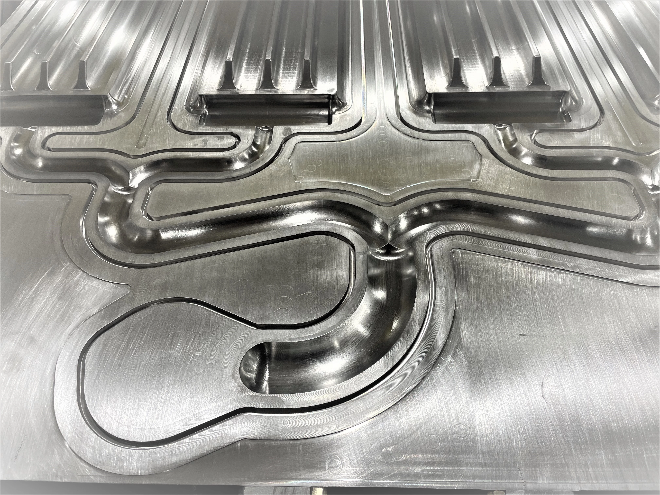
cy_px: 248
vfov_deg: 53.1
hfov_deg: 67.3
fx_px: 496
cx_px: 330
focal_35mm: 26
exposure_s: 1/120
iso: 80
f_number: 1.6
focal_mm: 4.2
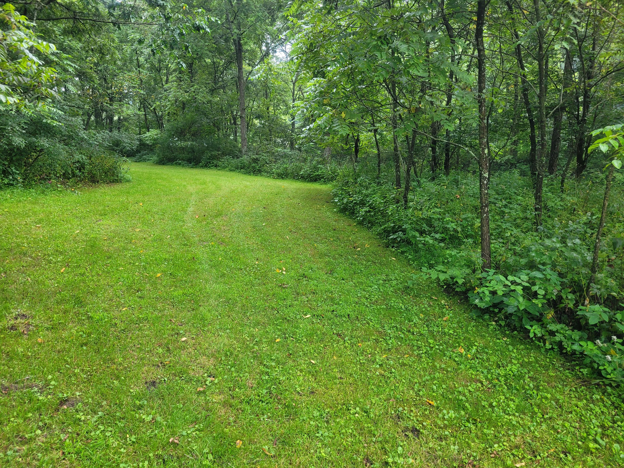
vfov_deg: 53.1
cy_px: 234
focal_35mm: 26
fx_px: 469
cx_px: 312
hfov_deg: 67.3
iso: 100
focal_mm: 5.4
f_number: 1.8
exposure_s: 1/120
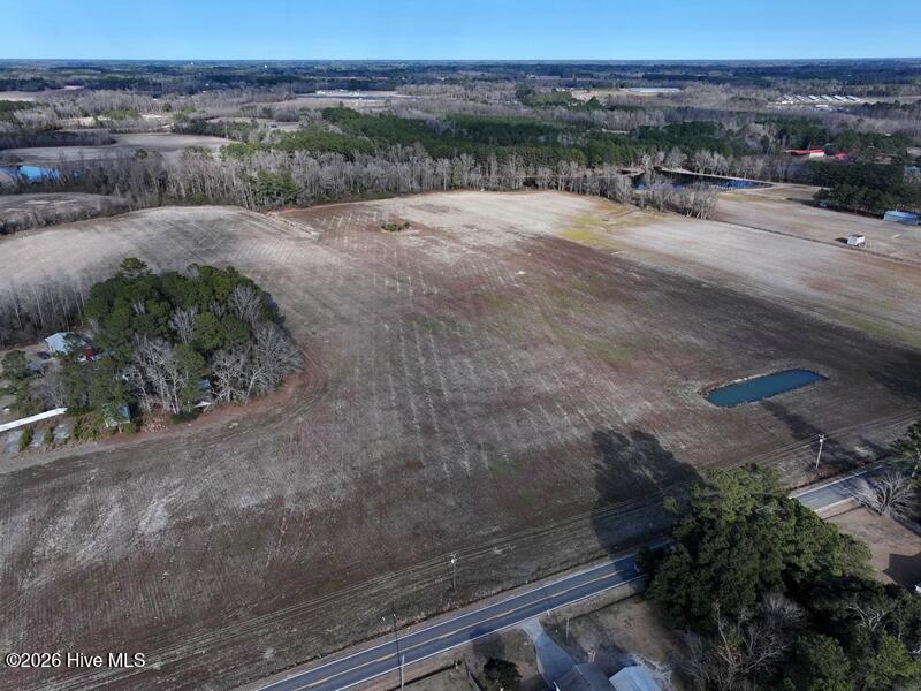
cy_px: 346
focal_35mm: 24
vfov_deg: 56.8
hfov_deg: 71.6
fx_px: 639
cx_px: 460
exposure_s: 1/1250
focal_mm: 12.29
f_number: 4
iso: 100
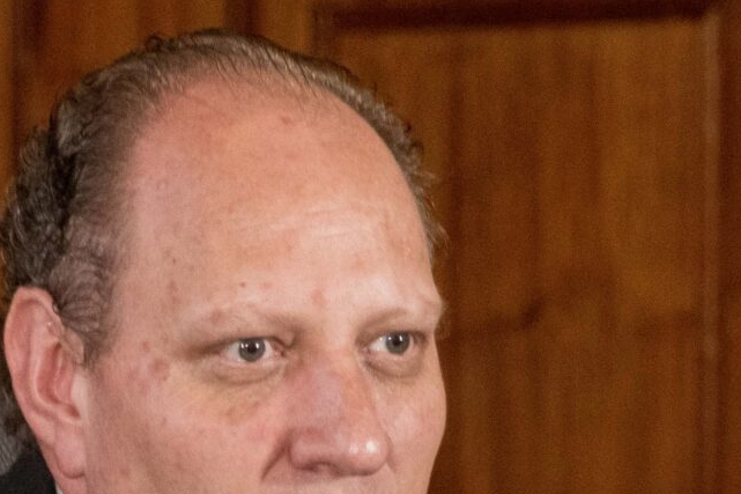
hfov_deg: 3.5
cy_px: 779
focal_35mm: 585
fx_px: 12037
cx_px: 358
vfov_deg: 2.3
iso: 1250
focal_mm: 122
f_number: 5.6
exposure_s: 1/100
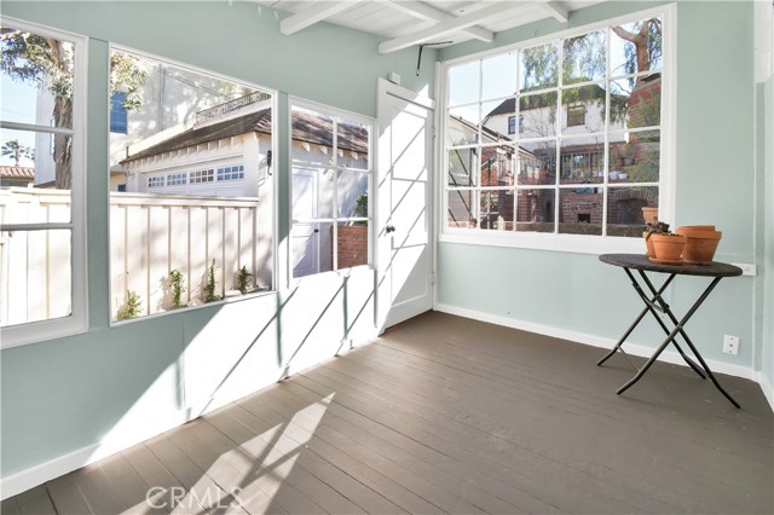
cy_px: 258
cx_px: 387
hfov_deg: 100.4
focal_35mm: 15
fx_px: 322
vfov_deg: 77.3
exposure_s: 1/250
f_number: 8
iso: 250
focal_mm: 10
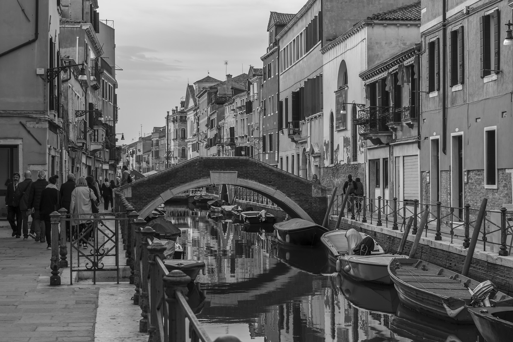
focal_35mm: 70
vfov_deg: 19.5
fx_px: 997
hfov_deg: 28.8
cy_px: 171
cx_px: 256
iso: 125
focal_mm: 70
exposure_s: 1/80
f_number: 11
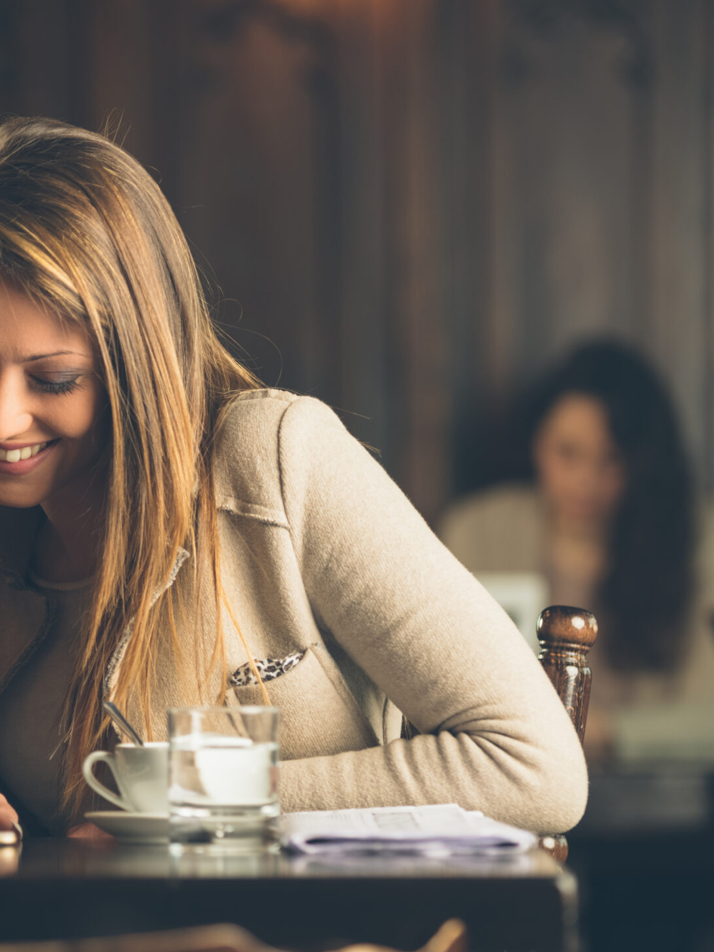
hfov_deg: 7.9
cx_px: 67
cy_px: 507
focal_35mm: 187
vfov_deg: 10.6
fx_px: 5143
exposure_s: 1/125
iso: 160
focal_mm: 110
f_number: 3.2
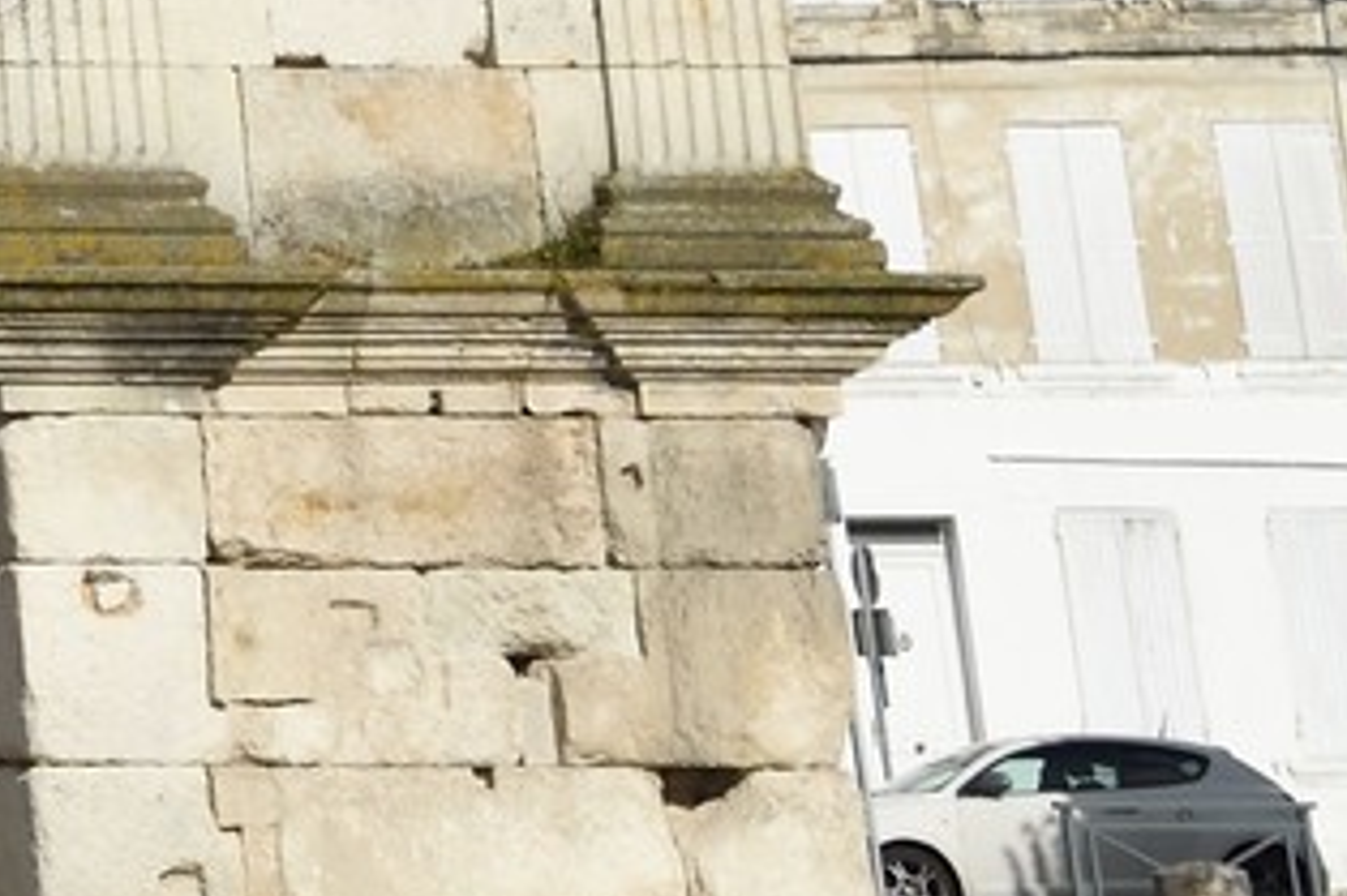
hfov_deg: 12.0
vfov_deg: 8.7
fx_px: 5535
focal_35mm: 148
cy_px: -975
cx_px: -1553
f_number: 9
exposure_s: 1/1000
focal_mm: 29
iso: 200
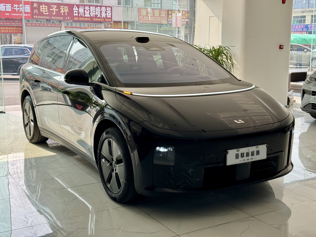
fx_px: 438
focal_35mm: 48
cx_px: 158
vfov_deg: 30.3
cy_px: 118
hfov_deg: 39.7
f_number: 1.78
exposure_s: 1/507
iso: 64
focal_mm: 6.76
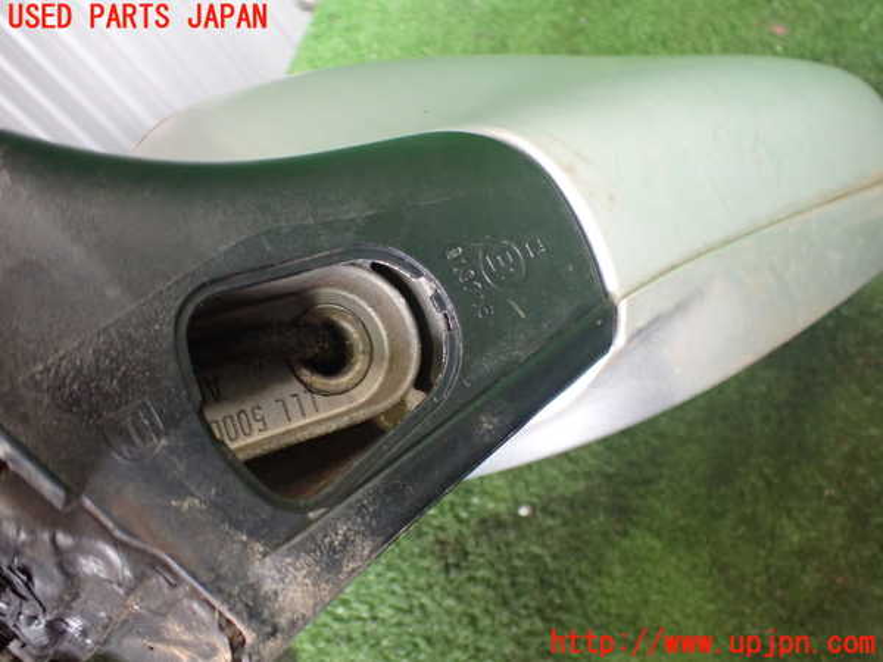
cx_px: 442
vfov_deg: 46.8
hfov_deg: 60.0
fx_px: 765
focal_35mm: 30
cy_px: 331
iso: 800
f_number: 2.3
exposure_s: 1/100
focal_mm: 5.4
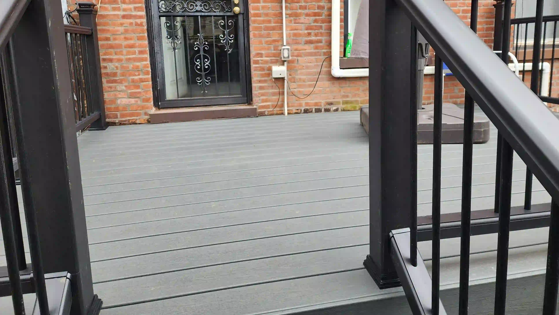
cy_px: 101
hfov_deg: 71.9
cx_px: 290
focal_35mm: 26
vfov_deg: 43.7
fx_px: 385
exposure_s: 1/180
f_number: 1.8
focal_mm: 6.4
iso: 32
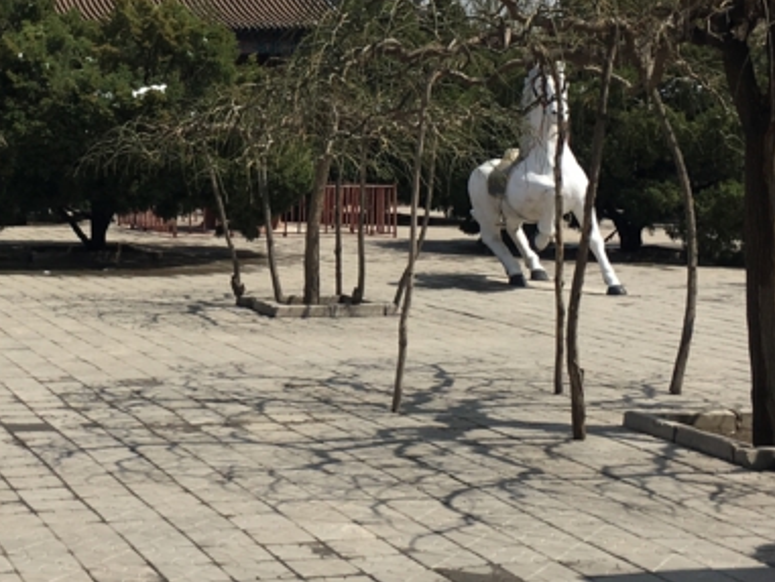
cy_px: 126
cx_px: 140
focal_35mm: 78
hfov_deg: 24.6
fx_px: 1747
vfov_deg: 18.7
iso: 25
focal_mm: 4.15
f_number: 2.2
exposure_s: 1/2331
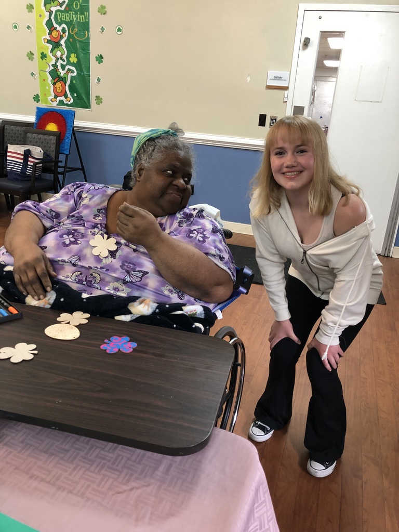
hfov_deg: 49.7
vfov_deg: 63.4
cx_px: 200
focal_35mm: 28
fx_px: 430
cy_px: 266
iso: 40
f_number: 1.8
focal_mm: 3.99
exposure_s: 1/15
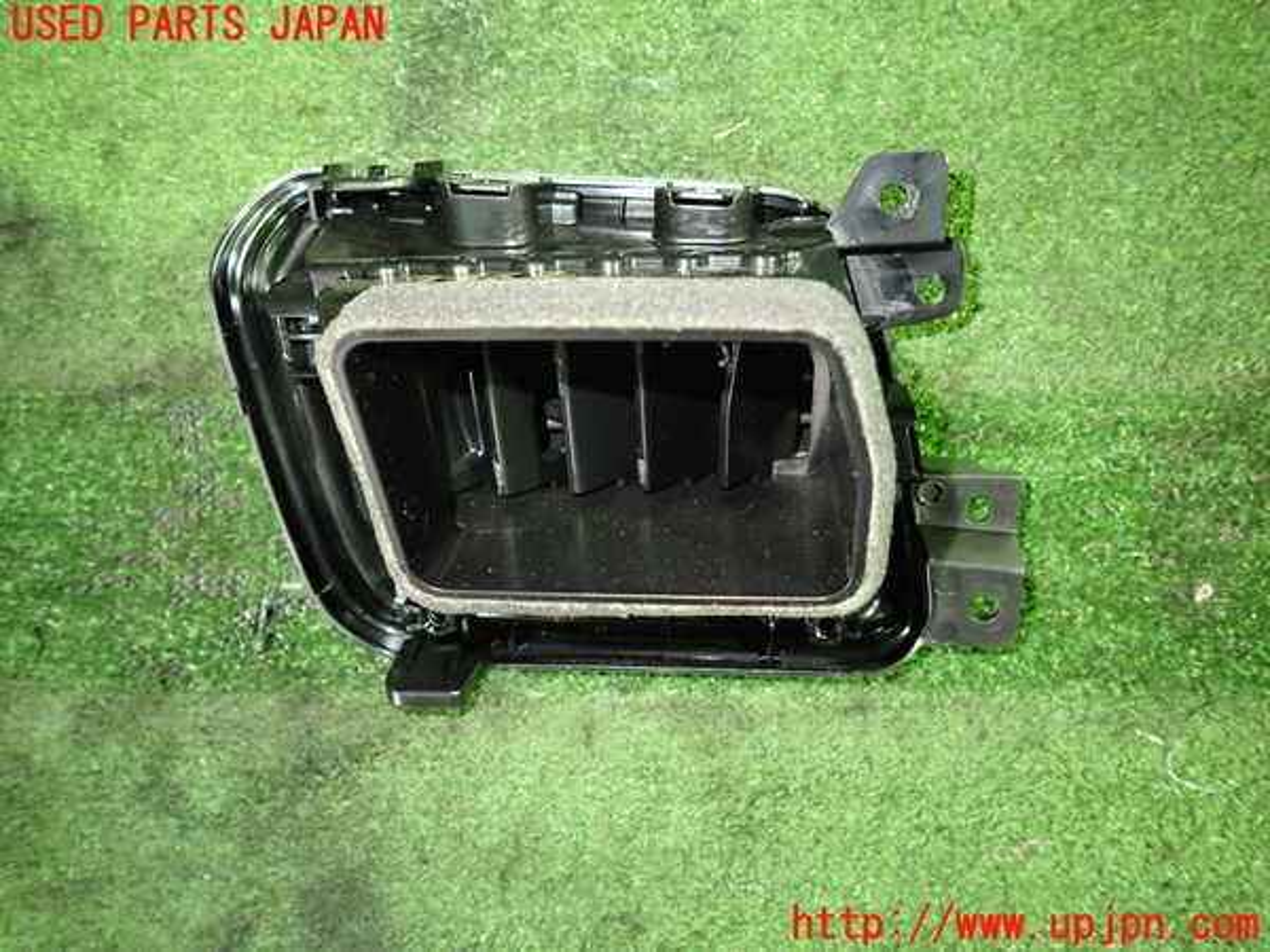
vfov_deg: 54.9
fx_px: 917
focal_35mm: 25
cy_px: 476
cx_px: 635
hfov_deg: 69.4
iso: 800
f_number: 2
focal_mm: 4.5
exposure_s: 1/30
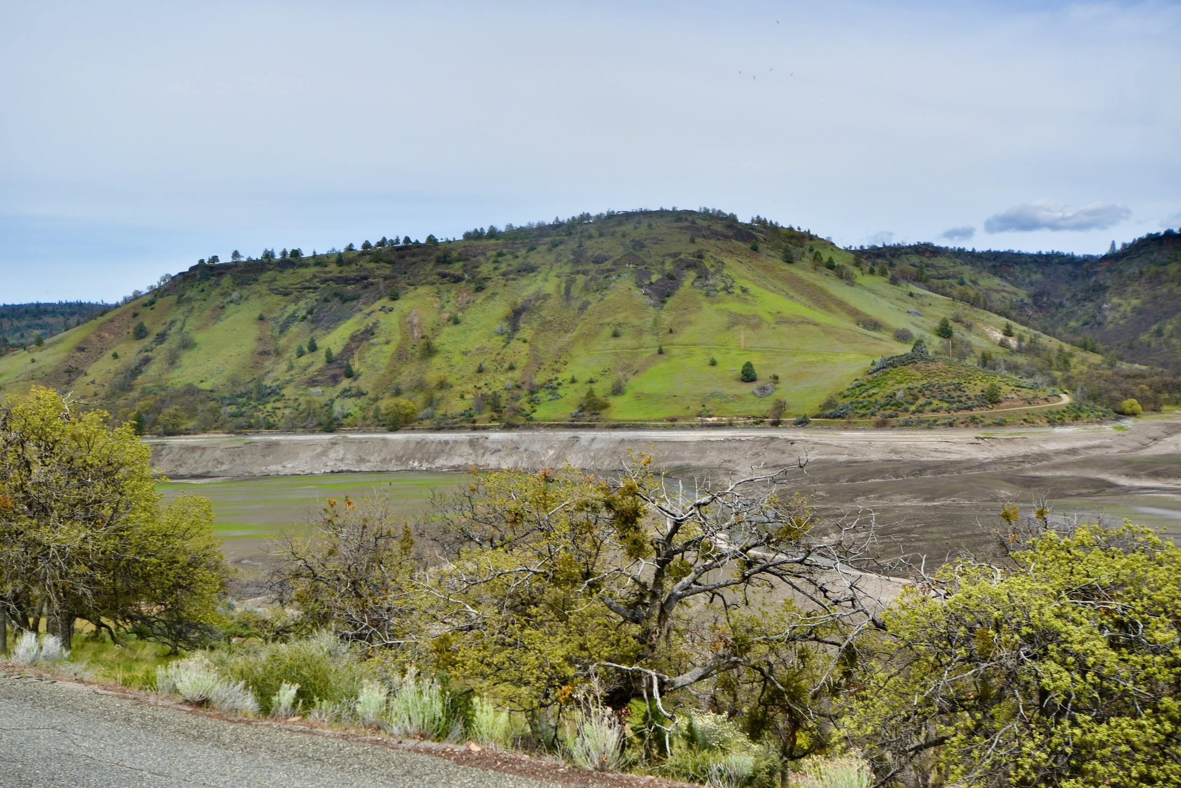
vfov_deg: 36.9
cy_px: 394
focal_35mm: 36
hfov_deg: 53.1
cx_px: 590
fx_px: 1181
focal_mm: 24
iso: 110
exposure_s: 1/250
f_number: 8
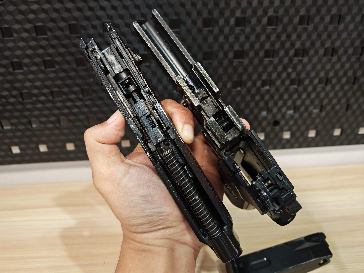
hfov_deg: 71.6
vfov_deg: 56.8
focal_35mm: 24
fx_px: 252
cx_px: 182
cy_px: 136
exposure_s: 1/33
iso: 320
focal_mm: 6.83
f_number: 2
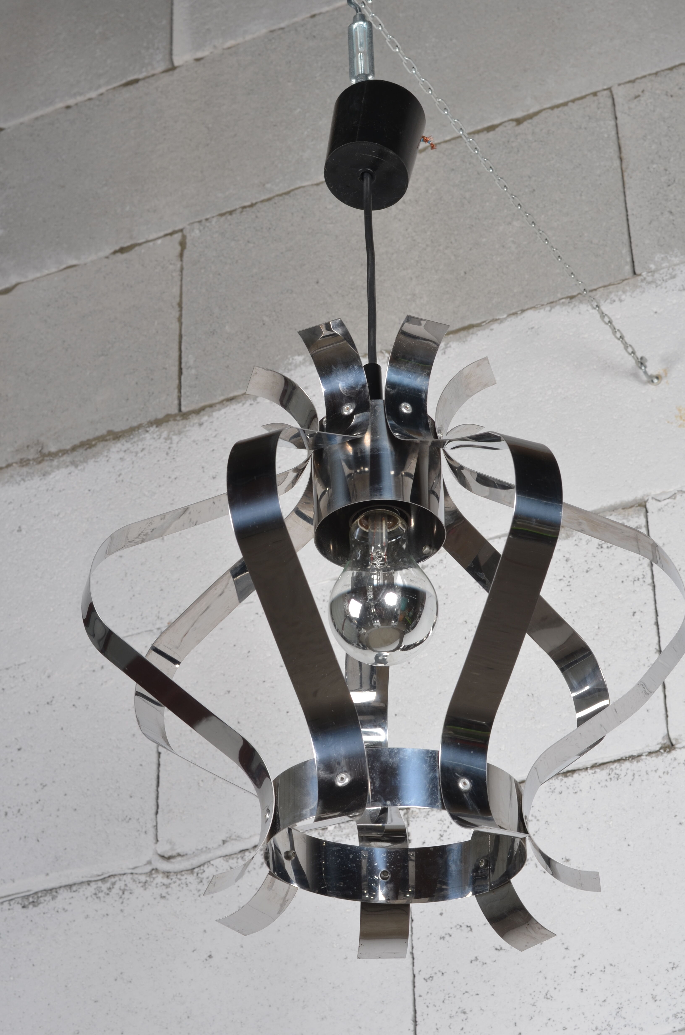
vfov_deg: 27.0
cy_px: 518
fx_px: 2150
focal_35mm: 75
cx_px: 342
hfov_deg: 18.1
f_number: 11
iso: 100
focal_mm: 50
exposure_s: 1/125
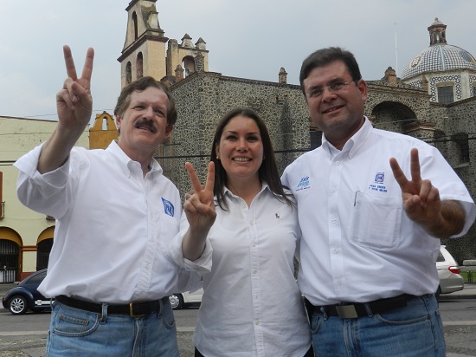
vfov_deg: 31.5
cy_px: 178
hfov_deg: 41.3
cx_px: 238
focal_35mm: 46
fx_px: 632
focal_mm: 8.1
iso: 160
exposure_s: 1/500
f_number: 4.2
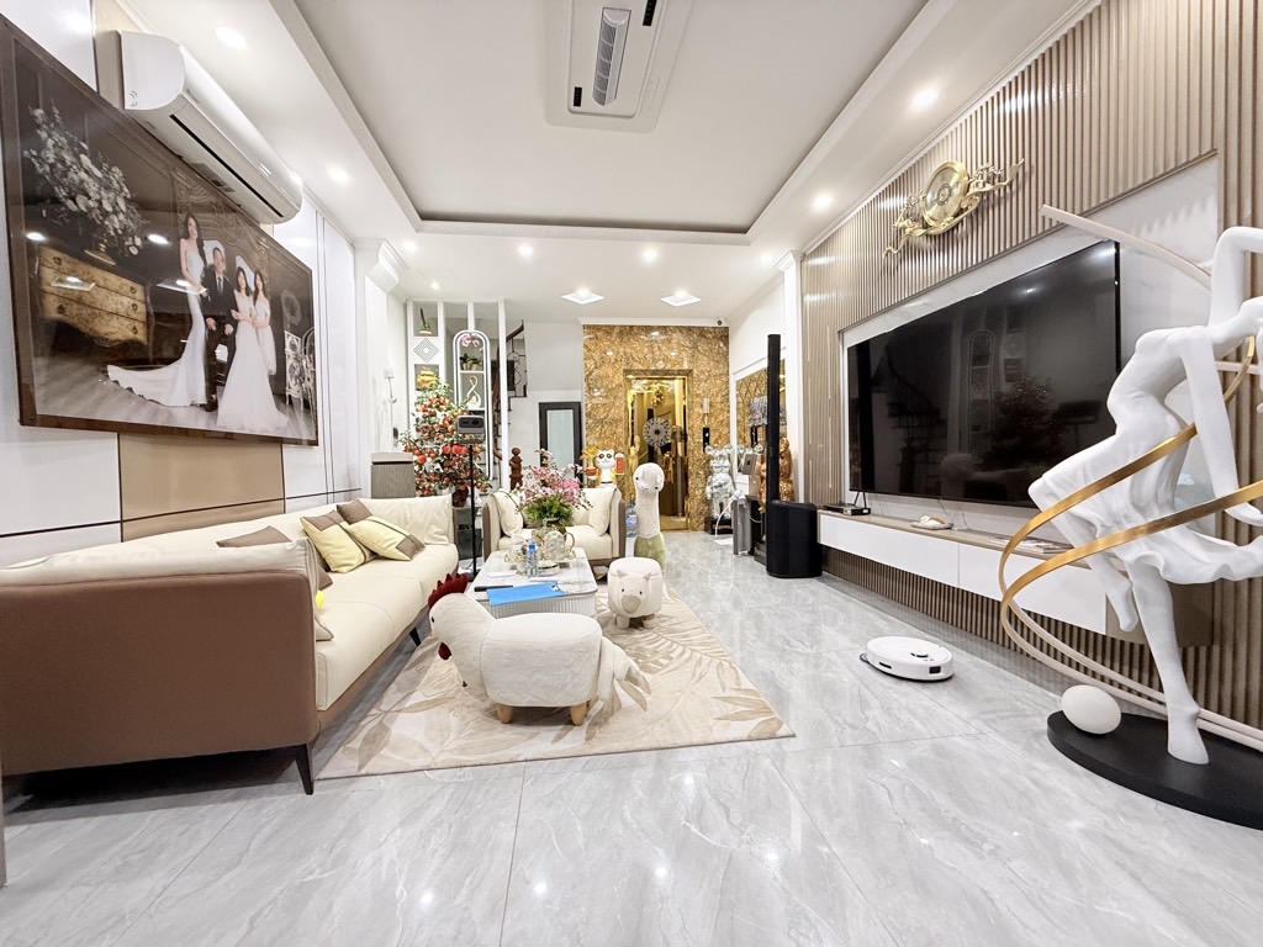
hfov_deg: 102.1
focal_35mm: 14
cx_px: 632
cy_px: 474
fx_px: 511
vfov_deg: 85.7
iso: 200
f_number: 2.2
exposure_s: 1/50
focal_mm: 2.22
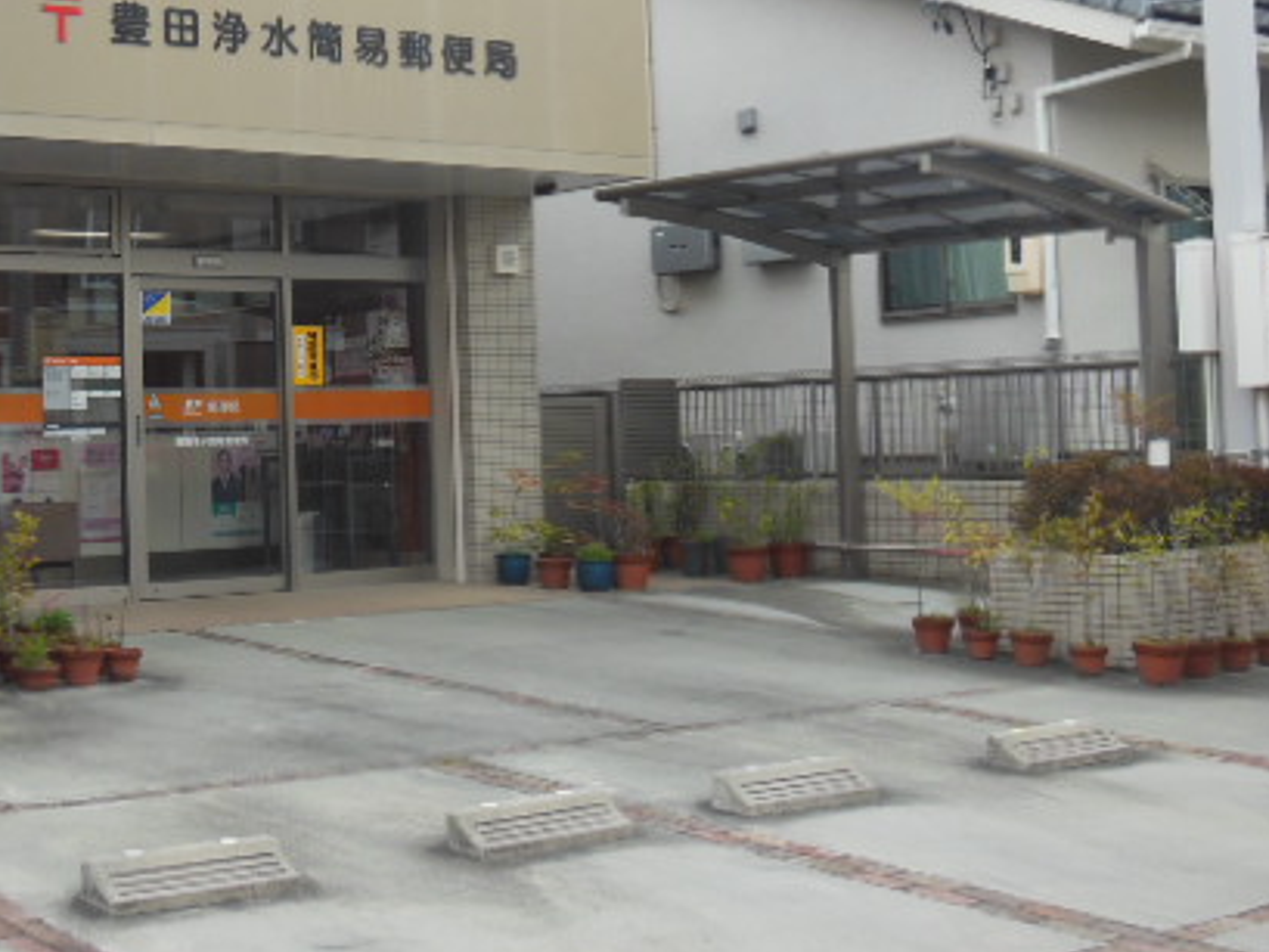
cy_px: 319
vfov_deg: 23.9
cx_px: 295
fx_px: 2237
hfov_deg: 31.0
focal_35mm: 61
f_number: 4.1
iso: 160
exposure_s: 1/250
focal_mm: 6.9
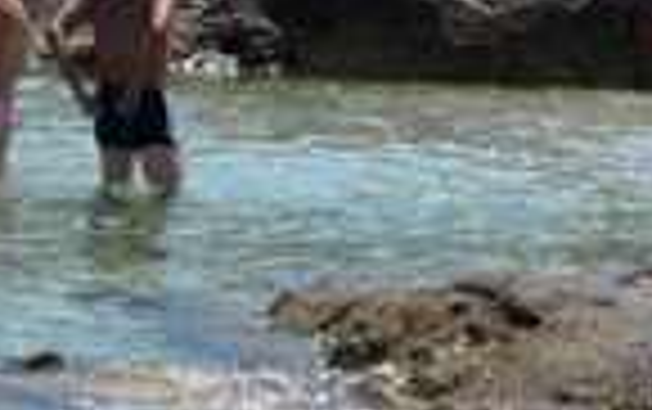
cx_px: -265
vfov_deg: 2.8
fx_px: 8233
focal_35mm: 463
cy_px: -689
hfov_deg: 4.5
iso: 100
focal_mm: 55
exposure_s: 1/320
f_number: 6.3
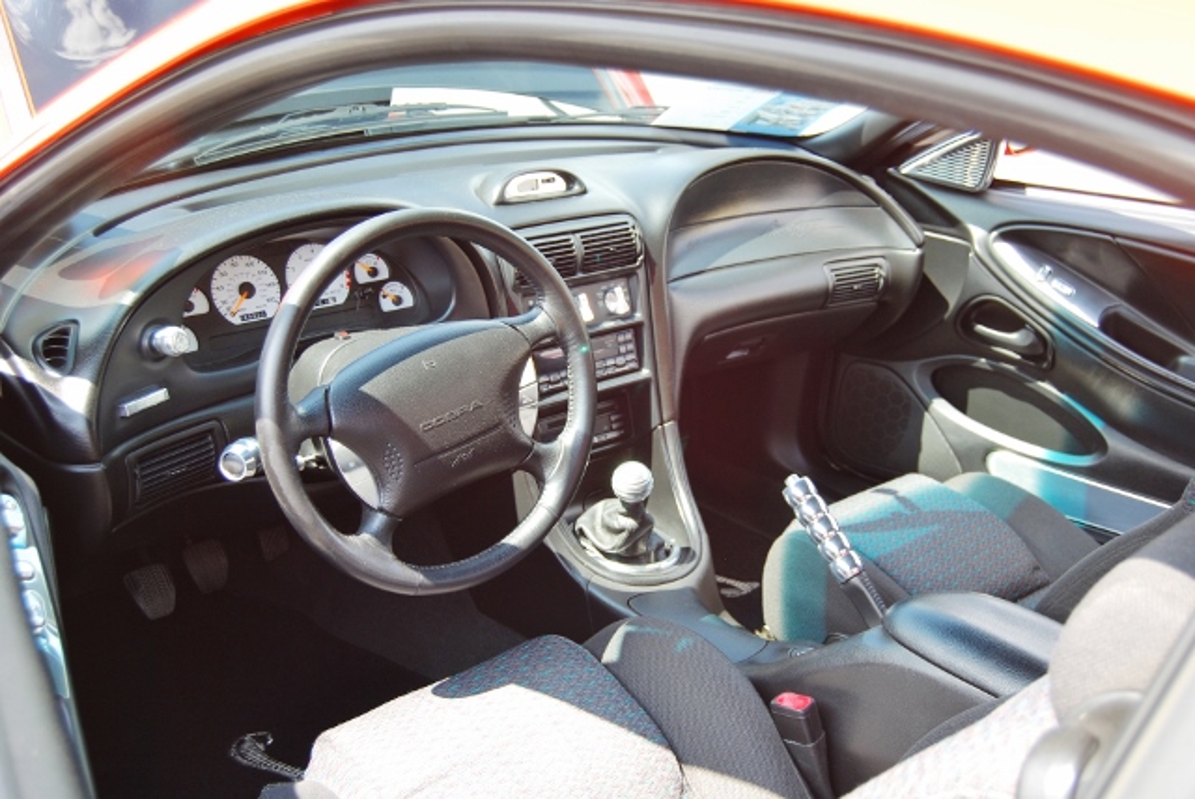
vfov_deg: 34.3
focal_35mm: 39
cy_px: 400
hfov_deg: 49.5
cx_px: 598
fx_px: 1296
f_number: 5
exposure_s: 1/100
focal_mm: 26
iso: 200
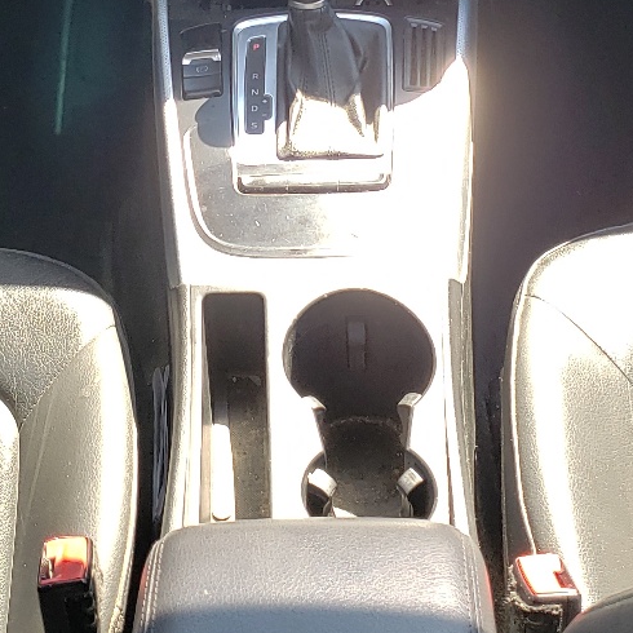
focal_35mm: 75
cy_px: 105
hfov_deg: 23.0
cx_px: 287
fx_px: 1552
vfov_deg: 22.7
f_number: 1.5
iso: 50
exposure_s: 1/233
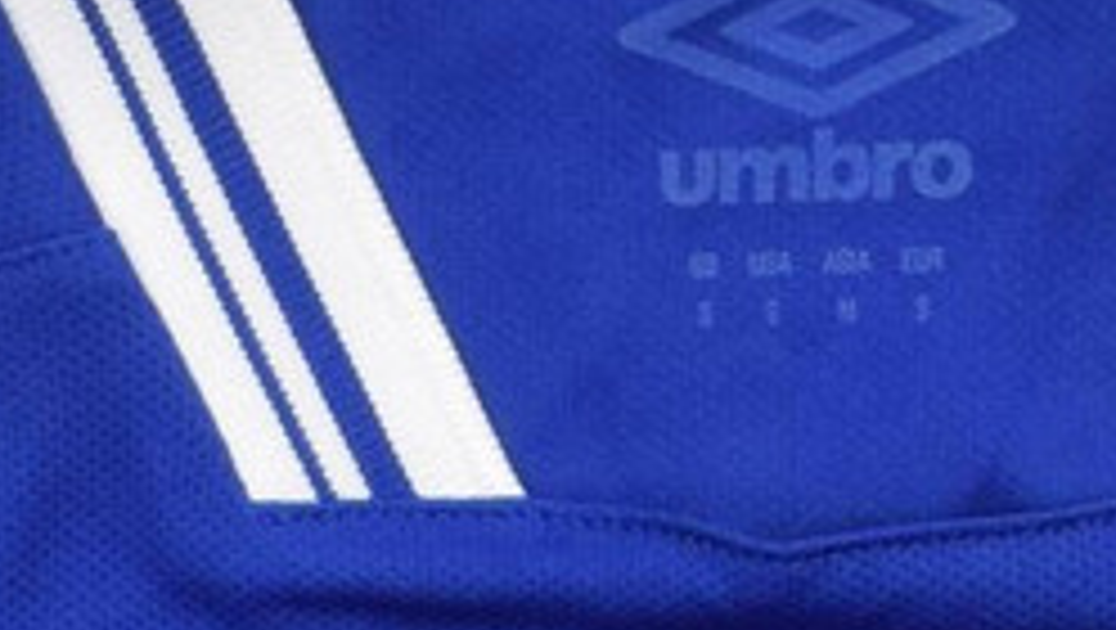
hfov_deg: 12.1
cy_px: 1449
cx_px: 893
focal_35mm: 177
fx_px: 5242
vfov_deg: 6.6
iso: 400
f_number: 11
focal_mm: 28
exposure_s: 1/60
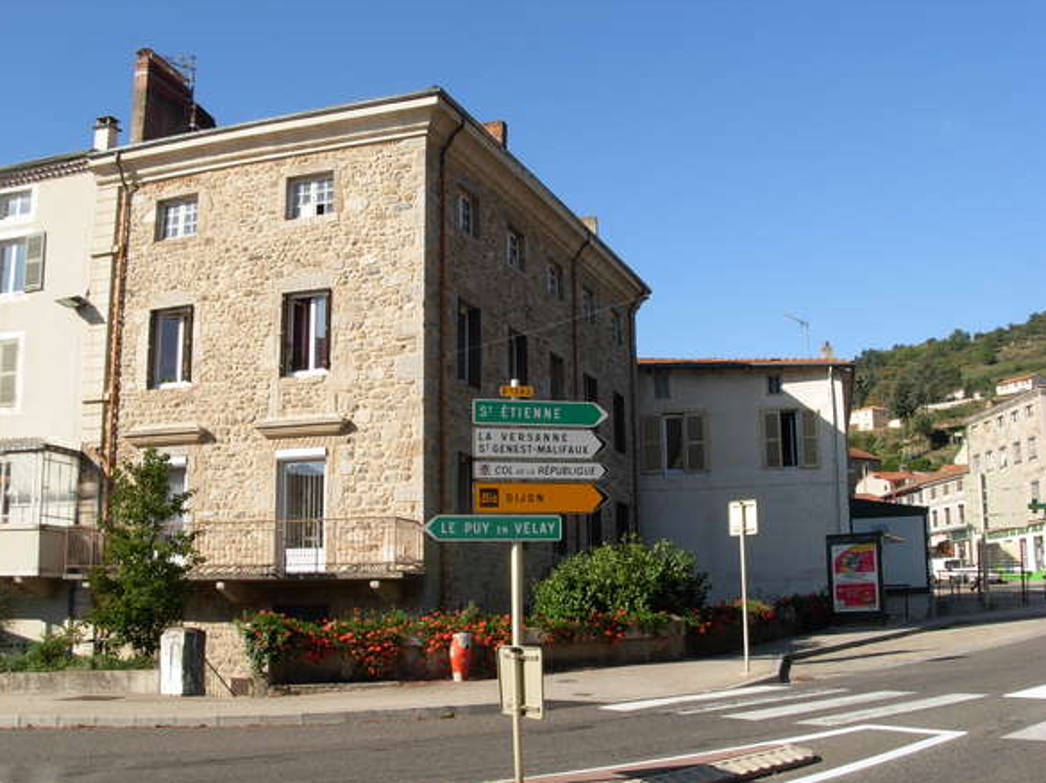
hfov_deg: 47.9
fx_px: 1178
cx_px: 519
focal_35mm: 39
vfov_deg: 36.8
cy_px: 395
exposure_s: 1/406
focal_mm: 6.3
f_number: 4.9
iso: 79
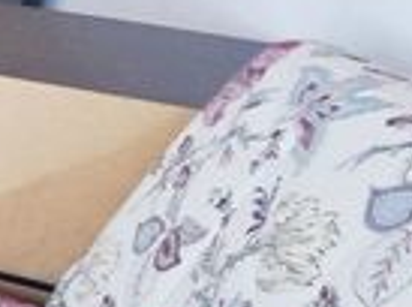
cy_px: -66
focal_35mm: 67
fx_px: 795
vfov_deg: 20.4
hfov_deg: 14.3
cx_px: -627
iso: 64
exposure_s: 1/50
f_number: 2.2
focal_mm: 2.2
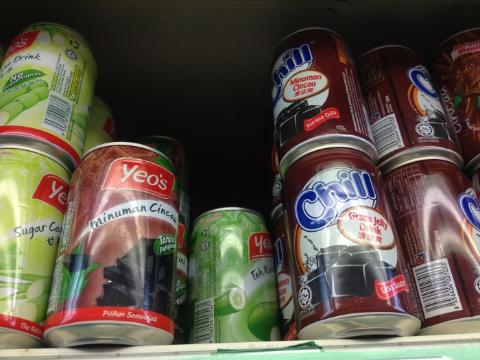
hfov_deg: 52.6
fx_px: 485
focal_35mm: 35
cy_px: 180
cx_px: 240
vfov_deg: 40.7
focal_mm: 4.28
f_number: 2.4
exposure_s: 1/120
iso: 64
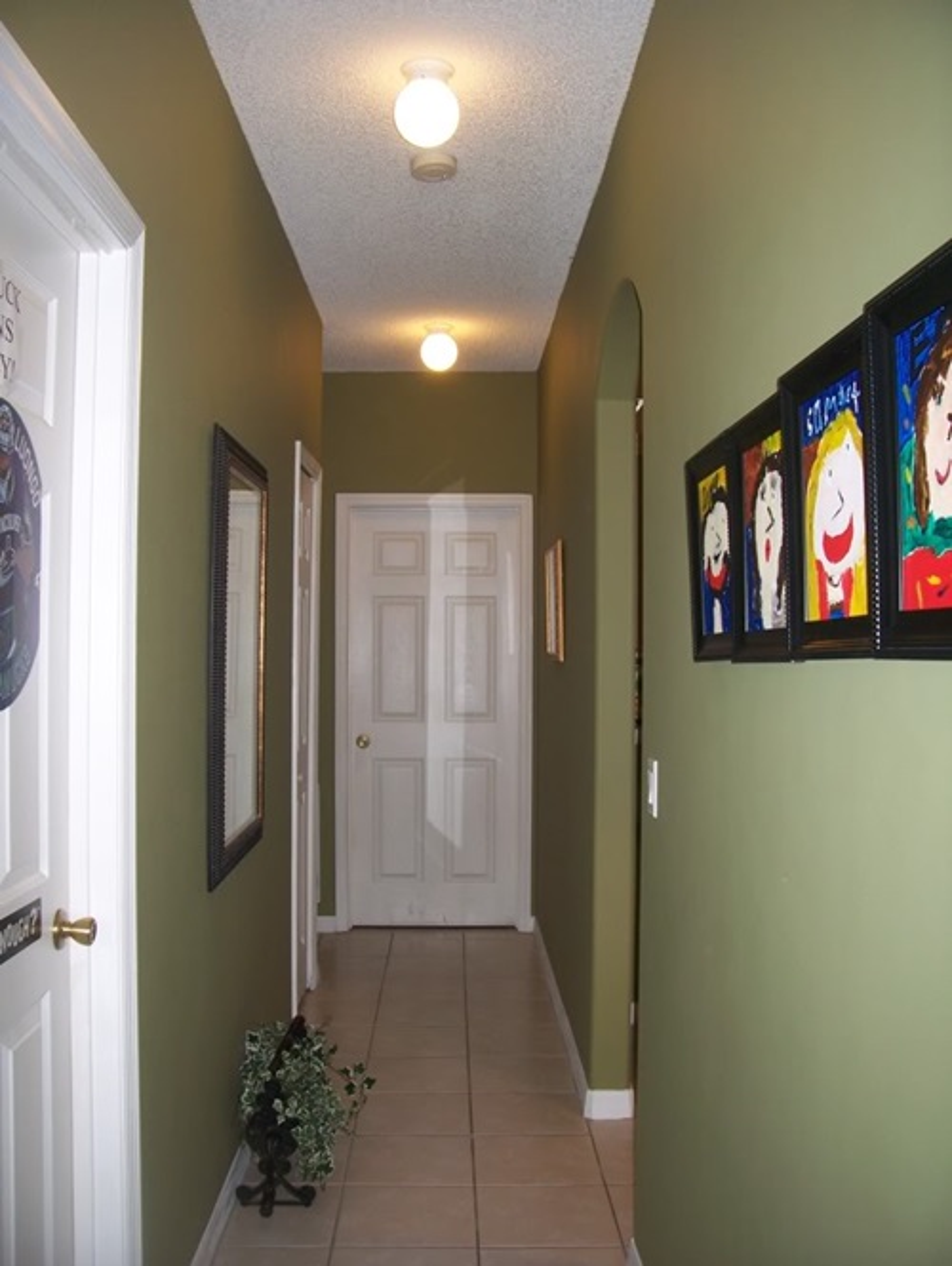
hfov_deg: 41.9
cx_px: 476
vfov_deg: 53.9
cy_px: 633
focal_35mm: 34
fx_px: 1245
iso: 80
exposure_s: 1/60
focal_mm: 5.6
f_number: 2.7
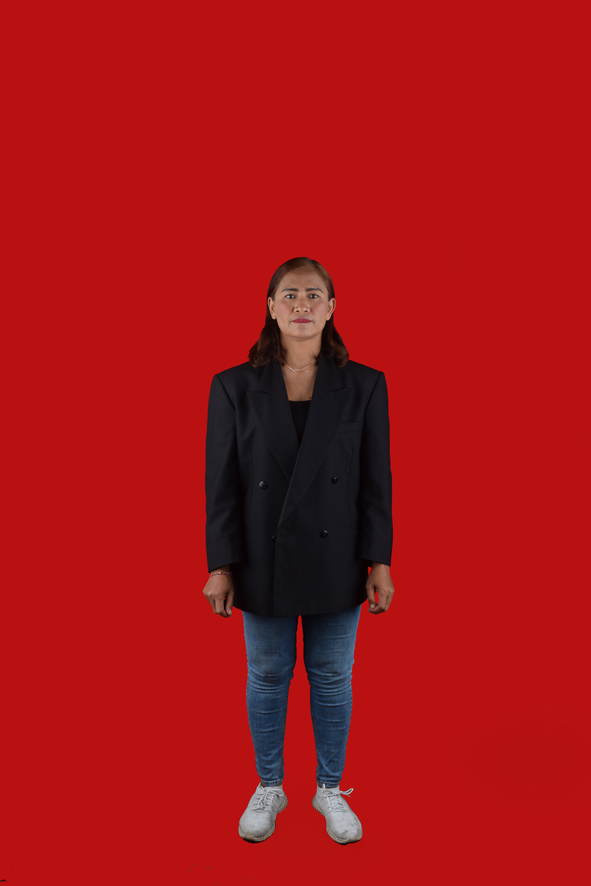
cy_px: 443
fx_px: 776
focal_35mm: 32
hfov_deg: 41.7
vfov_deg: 59.5
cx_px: 296
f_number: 13
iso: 125
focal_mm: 21
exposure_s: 1/125
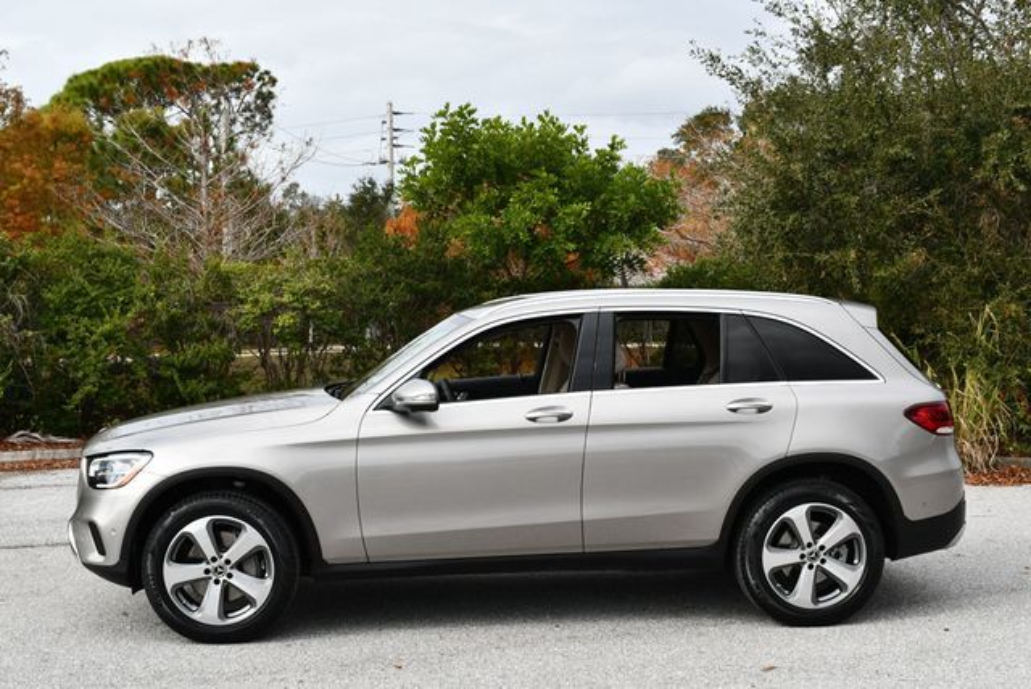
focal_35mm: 50
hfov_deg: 39.6
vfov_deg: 27.0
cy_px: 344
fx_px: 1433
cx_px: 516
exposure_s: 1/250
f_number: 8
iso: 125
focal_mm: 25
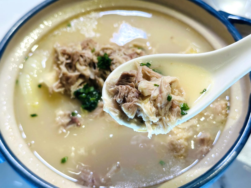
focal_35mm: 48
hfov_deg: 39.7
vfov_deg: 30.3
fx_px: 348
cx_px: 126
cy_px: 94
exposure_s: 1/83
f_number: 1.78
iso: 80
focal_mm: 6.86
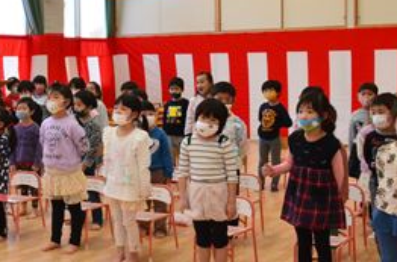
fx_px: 693
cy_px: 89
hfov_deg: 31.4
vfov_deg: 21.4
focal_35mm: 63
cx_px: 97
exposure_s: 1/160
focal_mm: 22
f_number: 13
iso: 2500
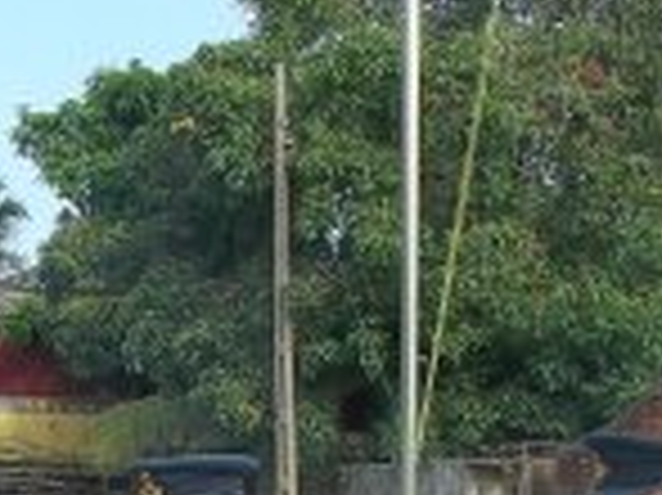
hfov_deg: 16.4
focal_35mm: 117
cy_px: 731
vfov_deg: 12.1
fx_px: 2236
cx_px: -61
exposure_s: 1/250
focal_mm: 5.7
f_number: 5.5
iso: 80
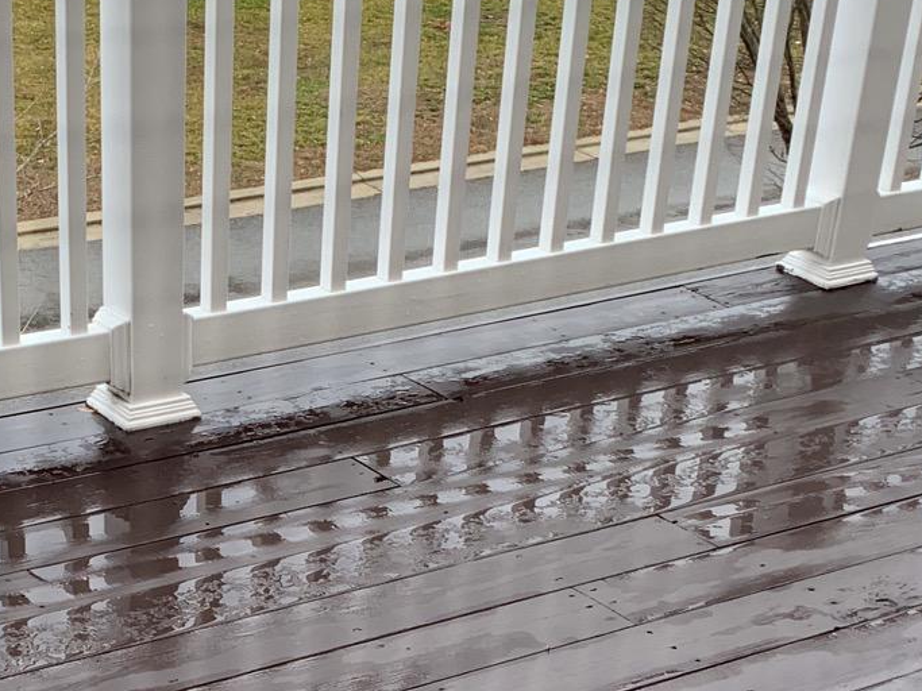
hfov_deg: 24.8
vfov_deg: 18.3
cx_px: 243
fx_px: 2077
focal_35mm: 78
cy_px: 736
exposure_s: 1/320
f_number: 1.8
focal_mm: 4.25
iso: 25
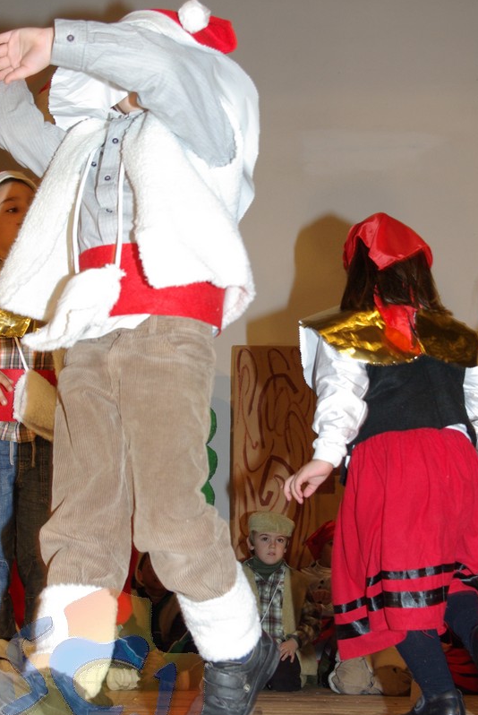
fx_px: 1185
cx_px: 236
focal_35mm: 60
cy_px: 382
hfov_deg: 22.8
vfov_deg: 33.5
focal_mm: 31
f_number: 5.6
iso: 400
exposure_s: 1/45
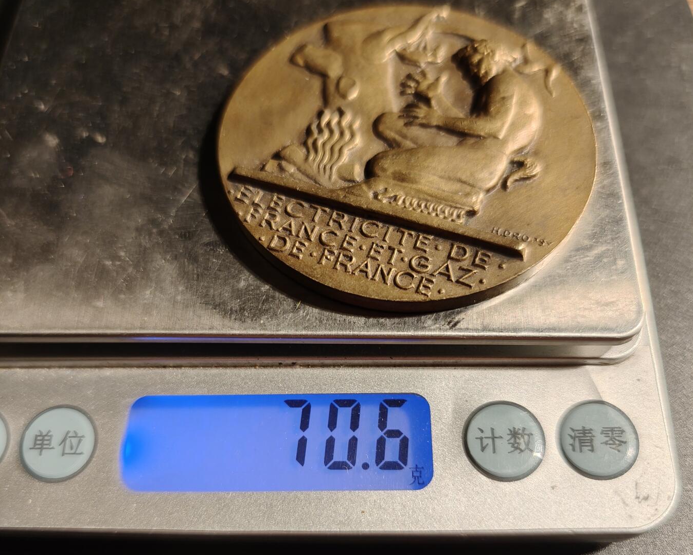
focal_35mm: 30
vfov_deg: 47.8
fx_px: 615
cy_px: 362
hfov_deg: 58.8
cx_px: 347
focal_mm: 6.06
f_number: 1.6
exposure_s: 1/100
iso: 100
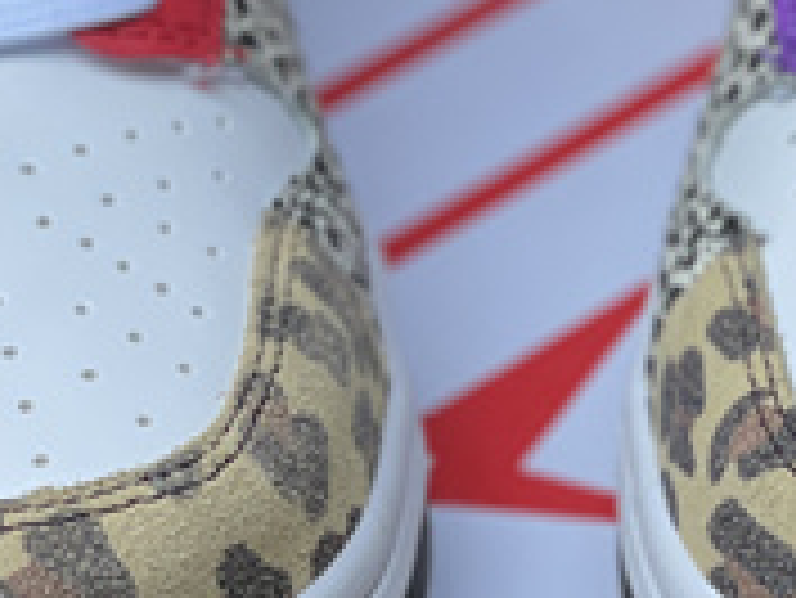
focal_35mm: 267
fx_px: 6144
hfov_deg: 7.4
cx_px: 576
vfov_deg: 5.6
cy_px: -16
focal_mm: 7.5
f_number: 2.2
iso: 50
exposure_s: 1/121
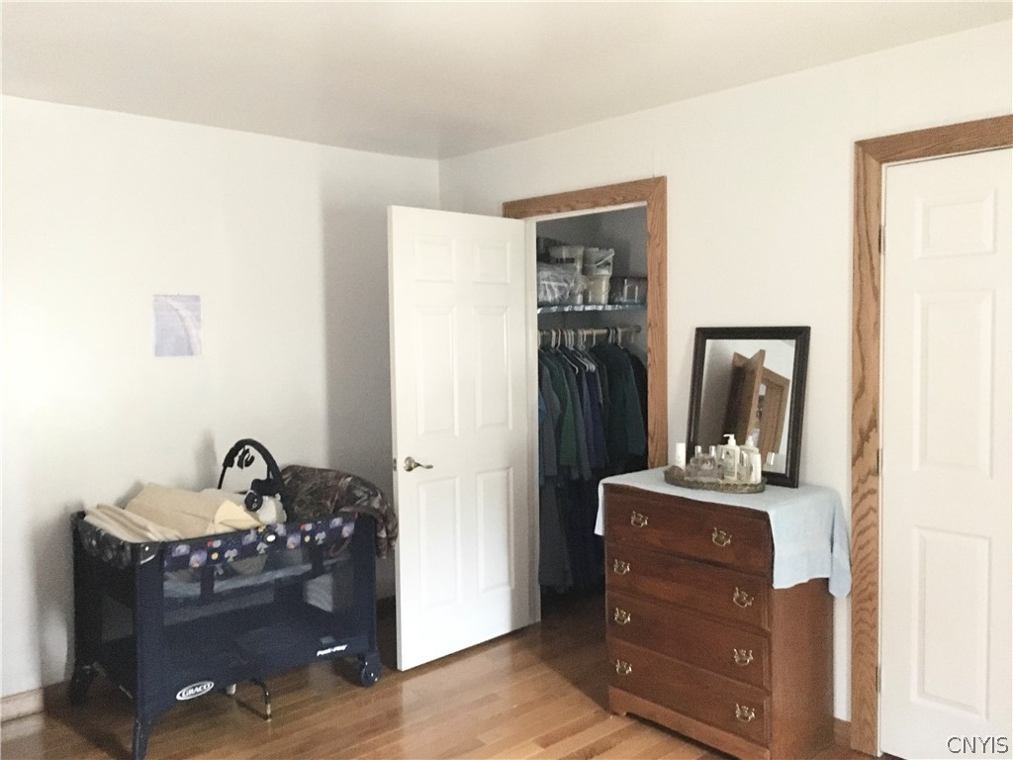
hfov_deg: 61.7
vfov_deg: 48.2
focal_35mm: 29
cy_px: 380
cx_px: 506
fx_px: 849
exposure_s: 1/15
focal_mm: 4.15
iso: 1000
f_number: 2.2
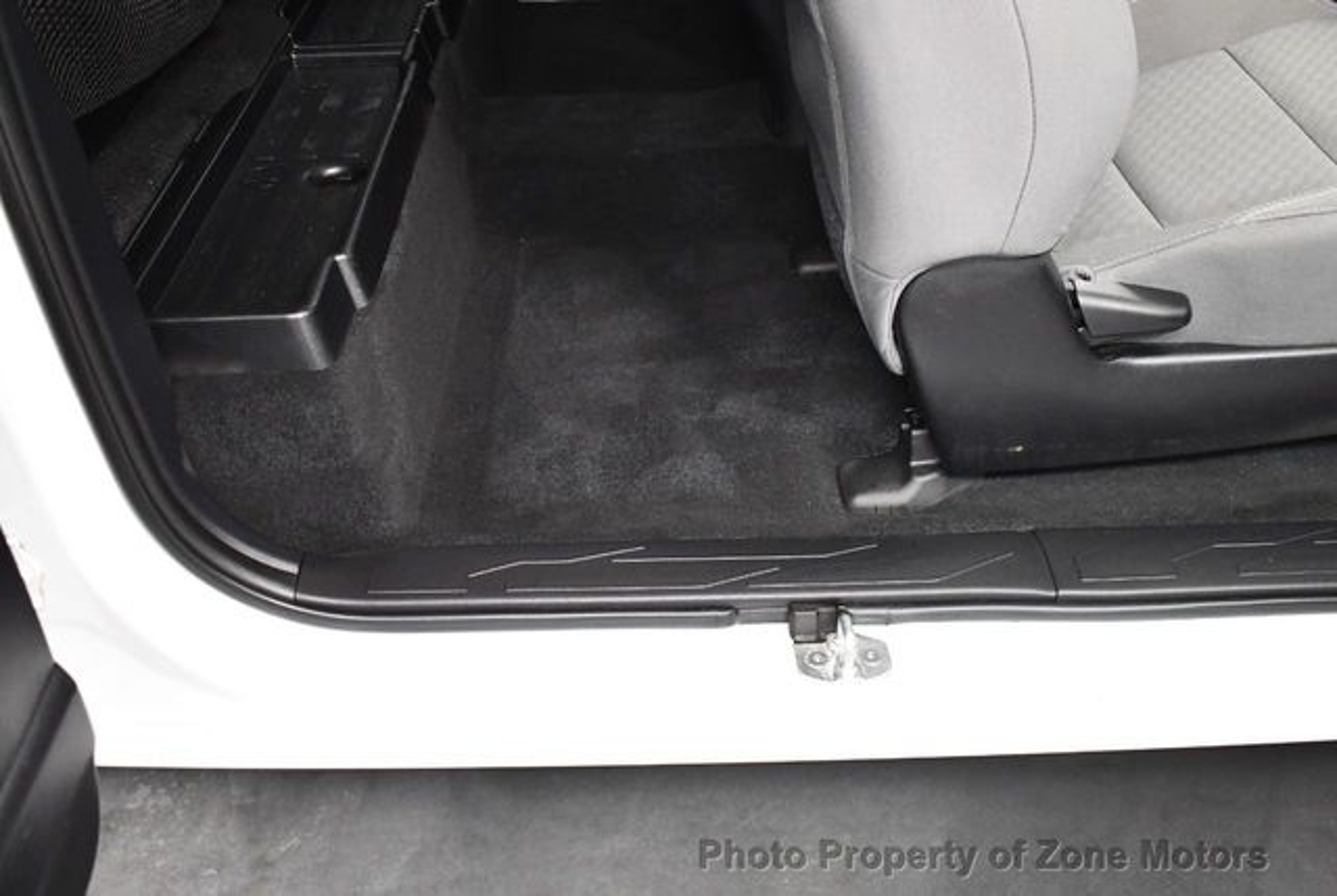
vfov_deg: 37.0
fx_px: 1339
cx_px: 668
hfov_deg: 53.1
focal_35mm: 36
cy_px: 448
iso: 3200
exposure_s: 1/60
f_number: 3.5
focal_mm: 18
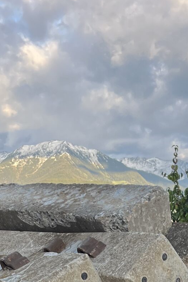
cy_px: 454
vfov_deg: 19.4
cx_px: 178
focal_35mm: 88
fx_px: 690
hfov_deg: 15.3
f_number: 1.6
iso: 50
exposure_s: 1/322
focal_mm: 5.1
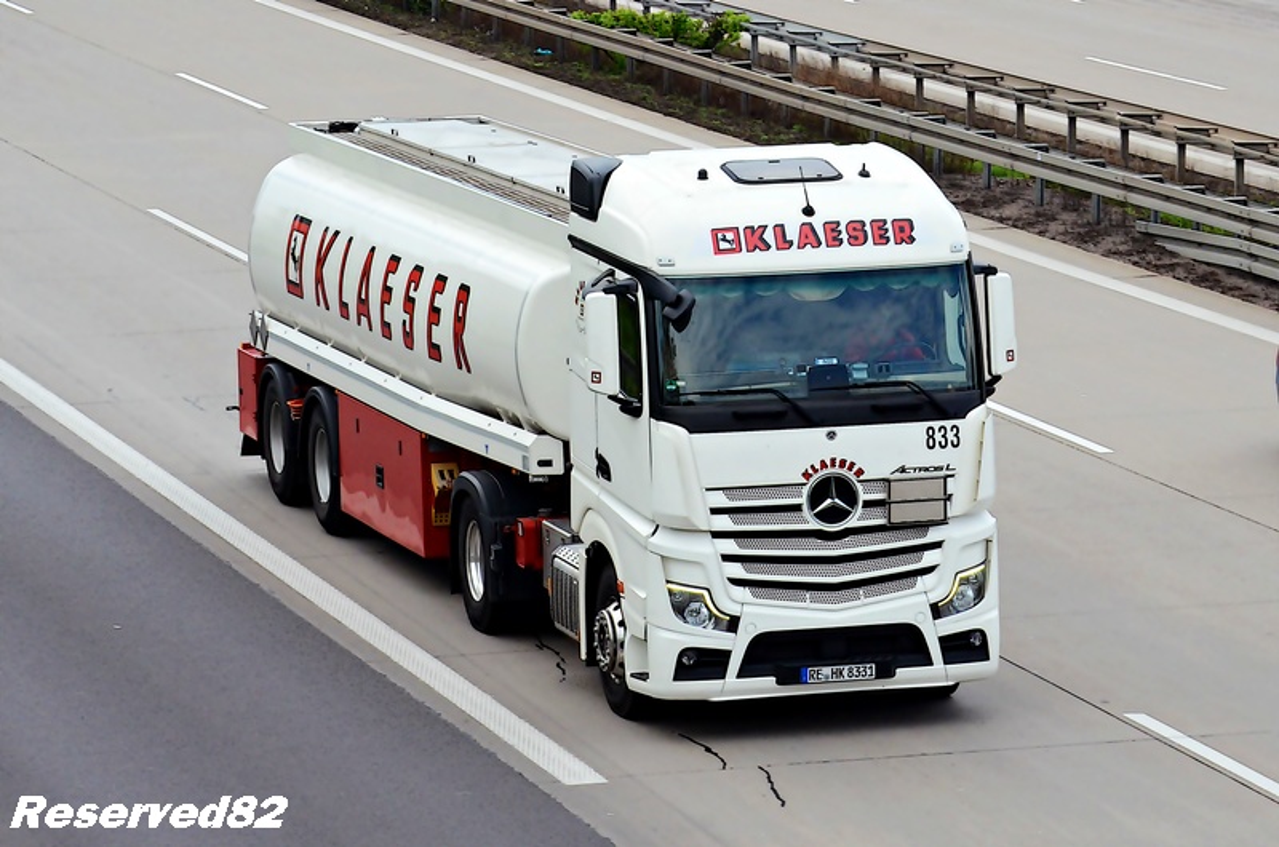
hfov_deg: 13.4
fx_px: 5425
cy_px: 424
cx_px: 640
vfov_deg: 8.9
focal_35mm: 153
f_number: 11
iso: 1250
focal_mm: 102
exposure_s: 1/640
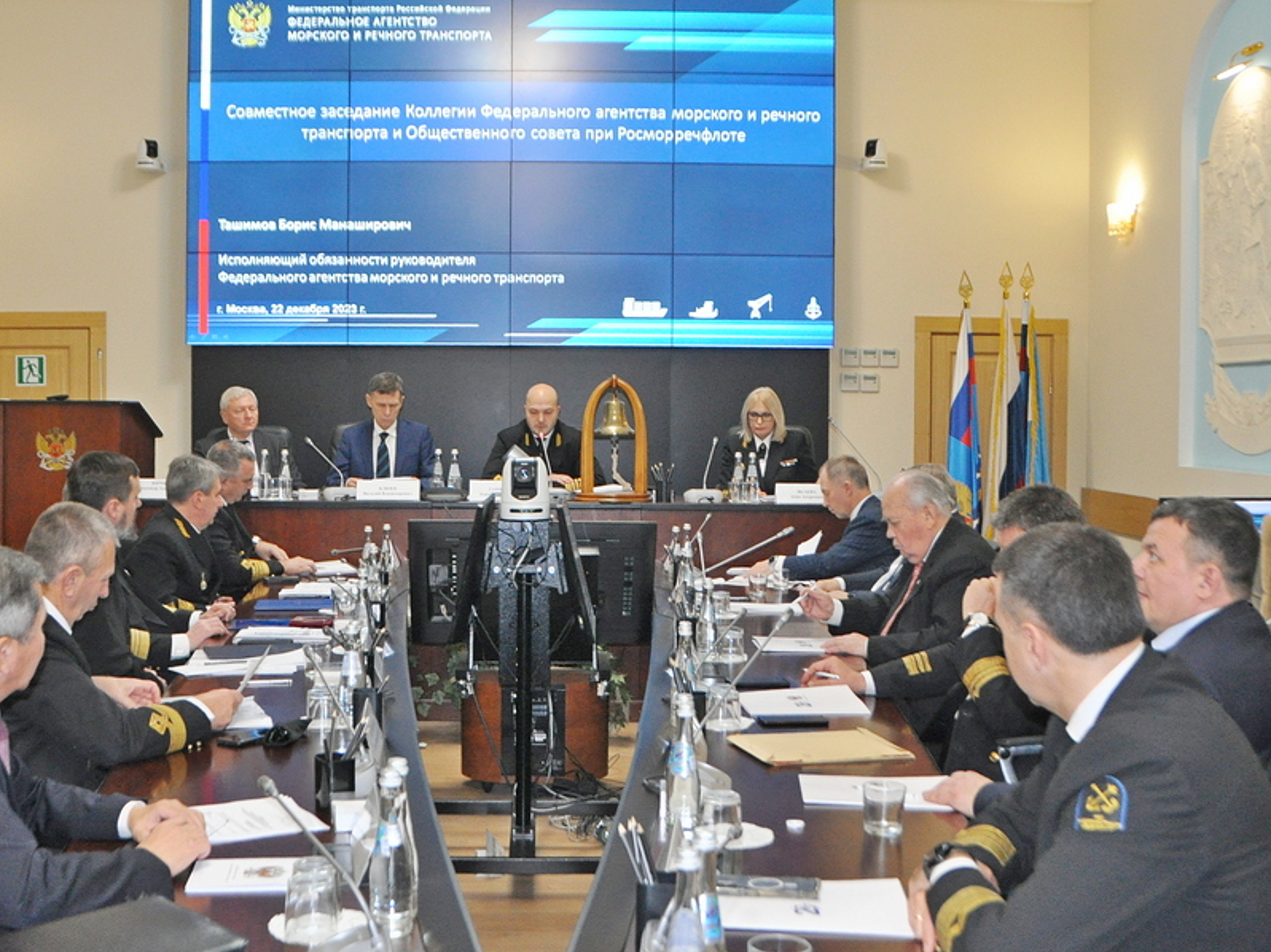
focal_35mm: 39
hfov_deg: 47.8
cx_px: 569
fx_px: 1432
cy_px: 391
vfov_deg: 36.7
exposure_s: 1/80
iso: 800
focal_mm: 18
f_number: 3.5
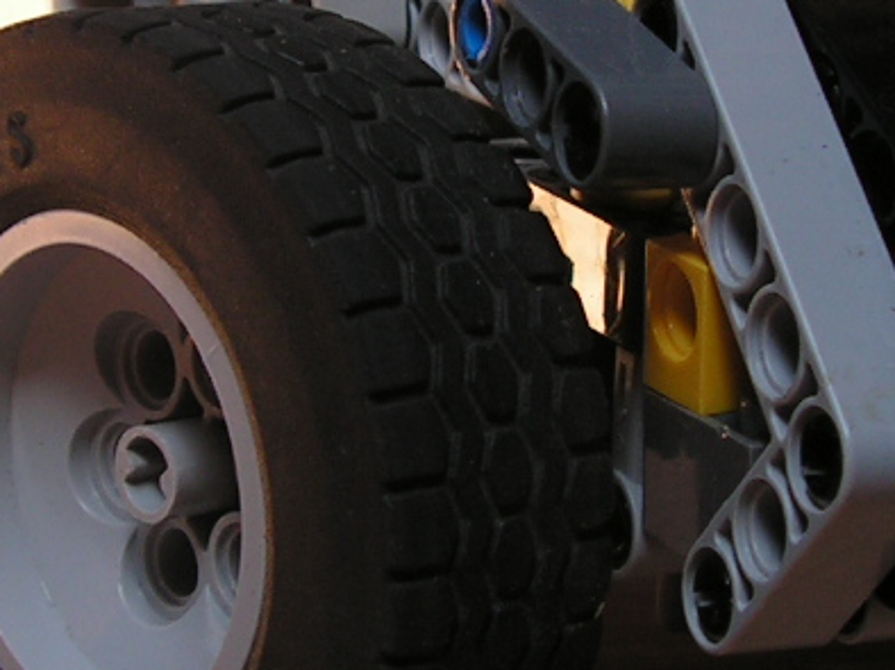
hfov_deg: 16.8
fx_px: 3023
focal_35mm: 117
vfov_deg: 12.6
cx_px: 493
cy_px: 232
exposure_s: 1/60
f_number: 3.2
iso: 64
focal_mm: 6
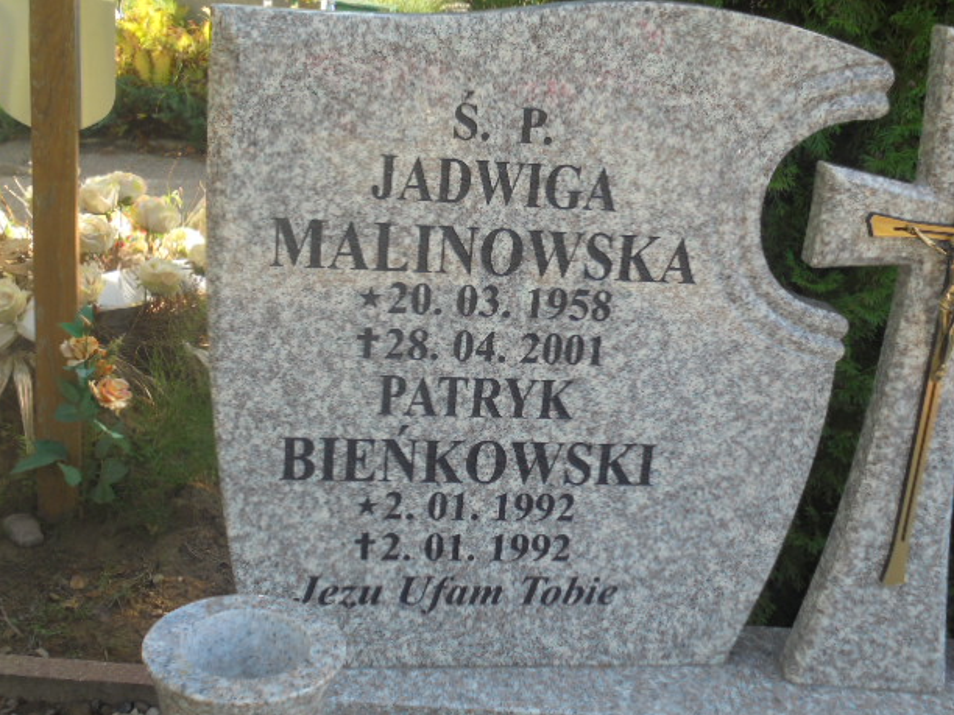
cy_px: 347
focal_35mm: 45
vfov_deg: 32.2
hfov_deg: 42.1
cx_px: 486
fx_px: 1240
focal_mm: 7.8
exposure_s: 1/125
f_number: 4.5
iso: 100
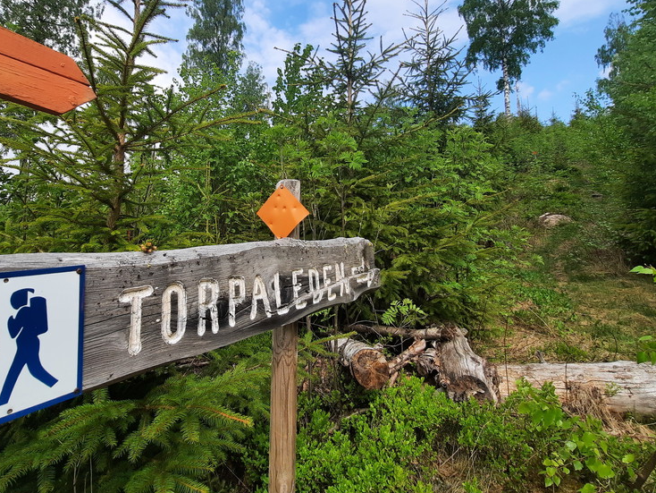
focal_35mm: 17
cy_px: 203
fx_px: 322
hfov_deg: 90.6
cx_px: 287
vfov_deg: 74.1
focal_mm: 1.74
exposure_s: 1/822
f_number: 2.2
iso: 40
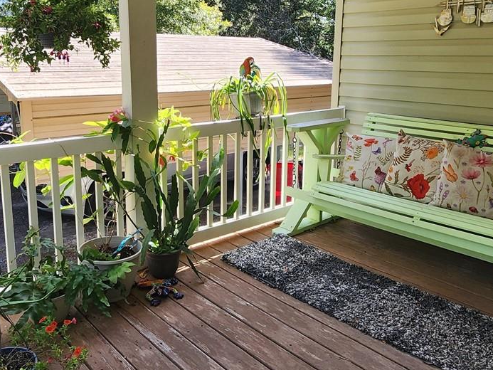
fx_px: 427
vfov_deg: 46.2
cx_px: 230
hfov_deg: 59.9
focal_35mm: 30
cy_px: 130
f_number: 2.2
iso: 50
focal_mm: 2.2
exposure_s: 1/245
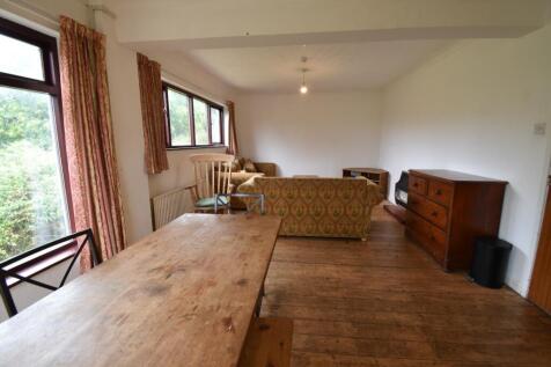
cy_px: 184
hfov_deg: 100.4
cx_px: 276
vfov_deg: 77.3
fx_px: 229
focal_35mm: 15
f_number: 6.3
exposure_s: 1/15
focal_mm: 10
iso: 140
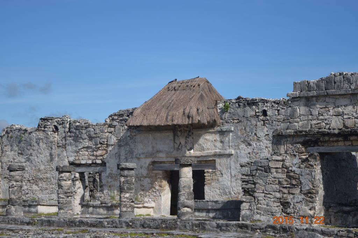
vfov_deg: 16.5
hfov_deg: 24.6
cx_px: 179
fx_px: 820
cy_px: 119
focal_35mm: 82
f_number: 5.6
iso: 200
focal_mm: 55
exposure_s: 1/1600
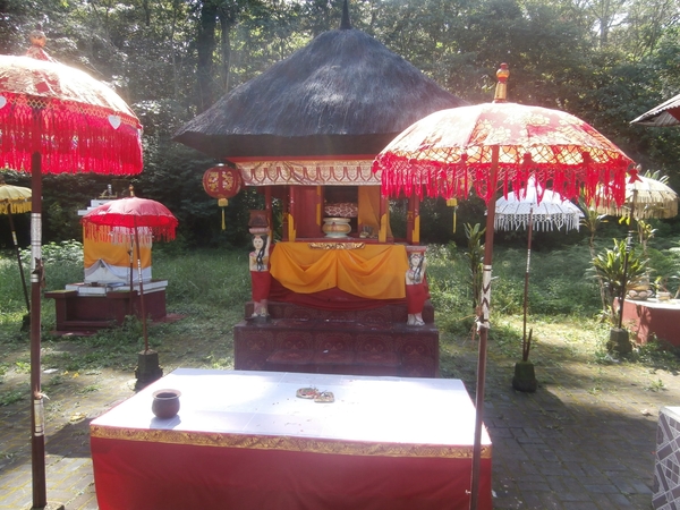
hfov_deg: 71.6
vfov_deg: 56.8
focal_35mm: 24
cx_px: 340
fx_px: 471
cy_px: 255
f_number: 3
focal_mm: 4.2
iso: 100
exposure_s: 1/250
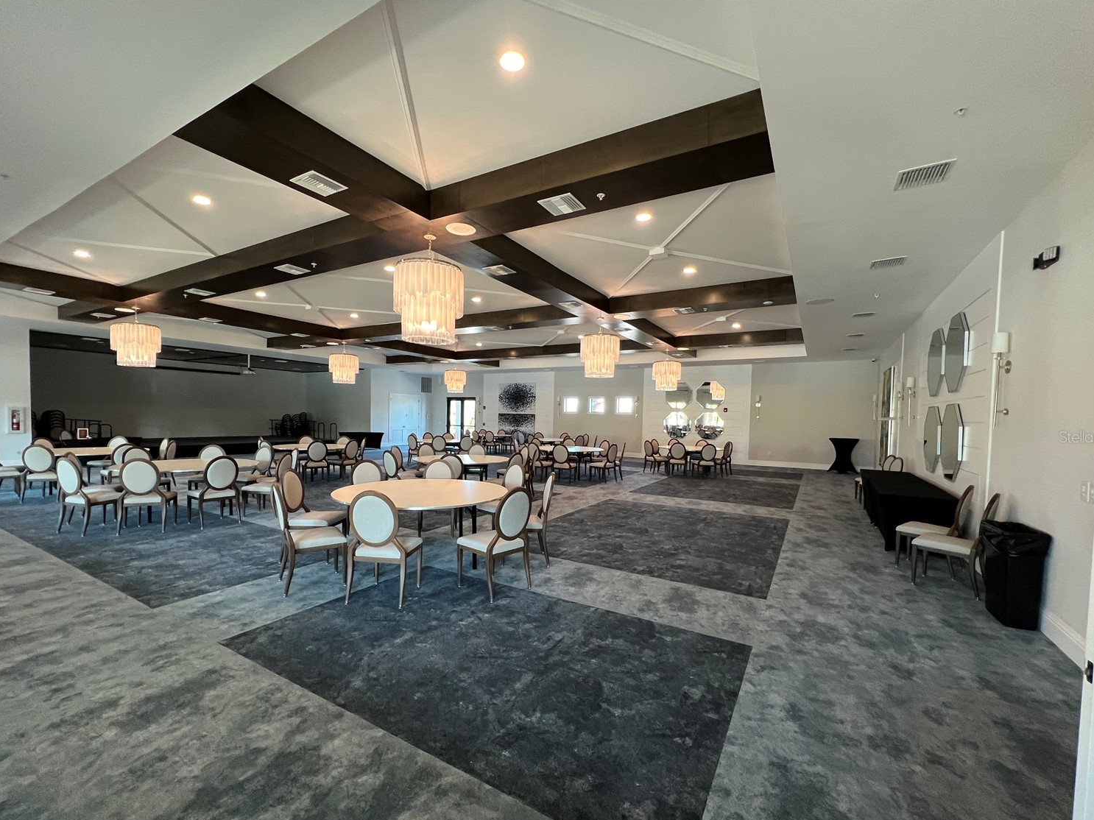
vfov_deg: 85.5
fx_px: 442
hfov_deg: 102.1
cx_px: 540
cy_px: 436
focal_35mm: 14
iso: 250
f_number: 1.8
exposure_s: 1/60
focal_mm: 1.57
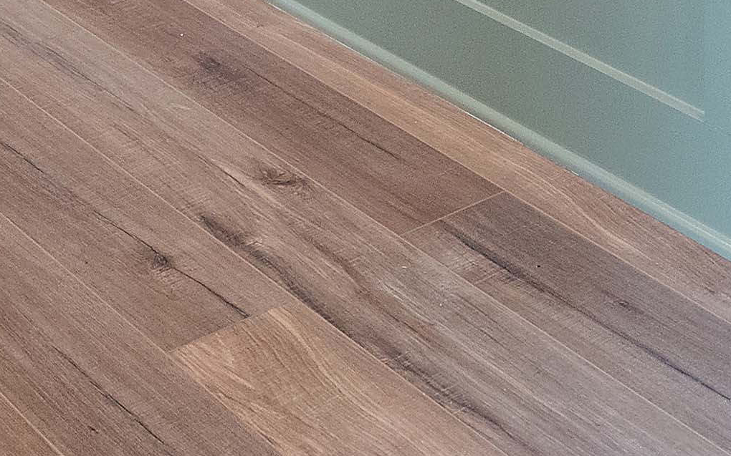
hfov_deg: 21.3
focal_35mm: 97
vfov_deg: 10.6
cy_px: -792
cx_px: 234
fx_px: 1932
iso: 400
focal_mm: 9
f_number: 5.6
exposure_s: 1/6
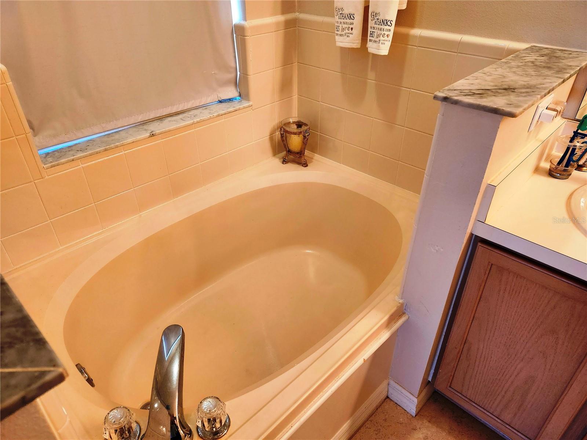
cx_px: 294
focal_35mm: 23
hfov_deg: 73.9
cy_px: 220
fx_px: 390
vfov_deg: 58.9
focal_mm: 5.54
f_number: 1.8
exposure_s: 1/120
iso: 500
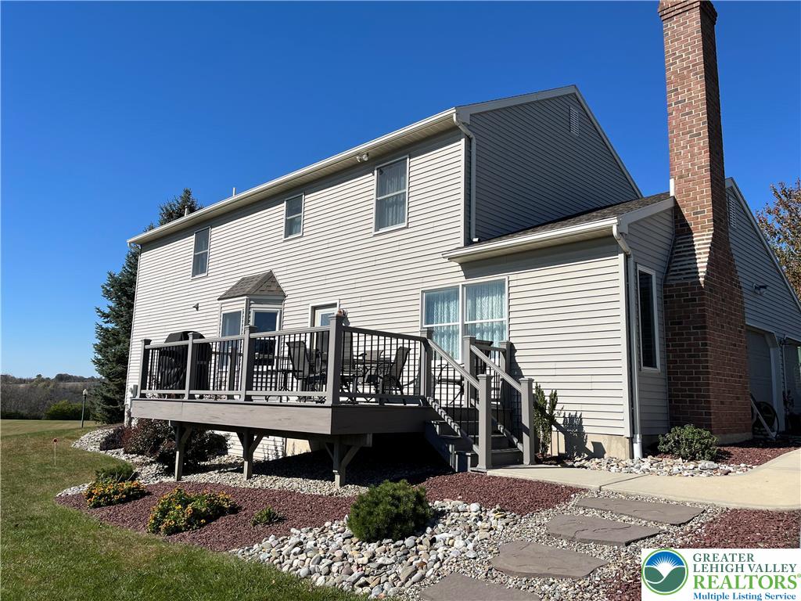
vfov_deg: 53.1
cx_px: 400
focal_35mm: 26
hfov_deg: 67.3
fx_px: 602
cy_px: 300
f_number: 1.6
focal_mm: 5.1
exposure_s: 1/5076
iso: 50
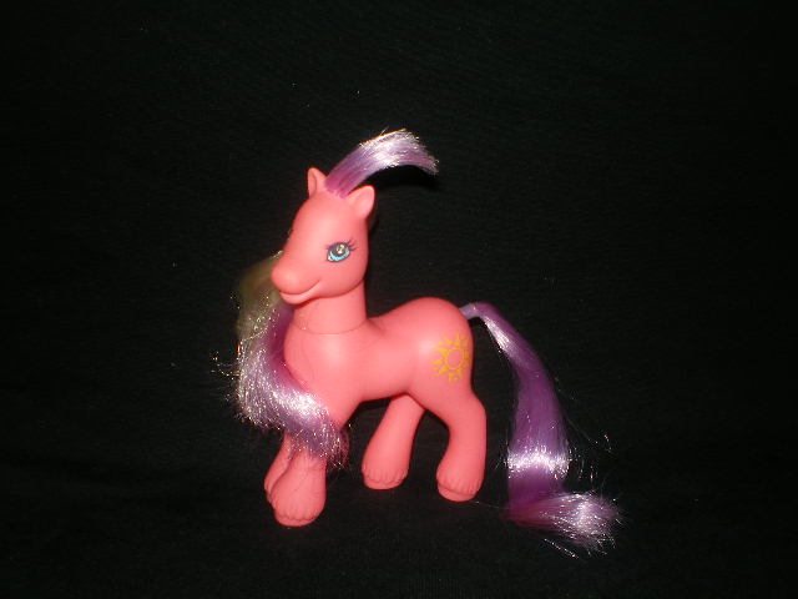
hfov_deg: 49.0
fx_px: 876
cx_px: 399
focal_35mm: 38
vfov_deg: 37.7
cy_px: 300
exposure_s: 1/30
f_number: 4.6
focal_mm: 6.3
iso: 64
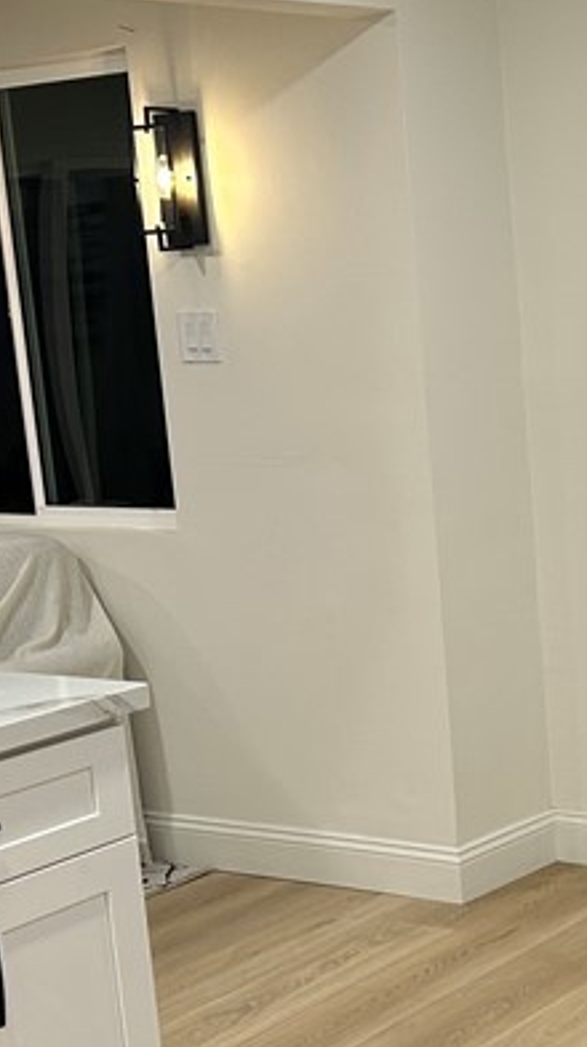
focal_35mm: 74
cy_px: 644
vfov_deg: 28.5
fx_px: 2051
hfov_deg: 15.8
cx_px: 667
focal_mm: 5.7
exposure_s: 1/120
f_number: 1.5
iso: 100
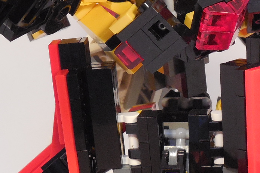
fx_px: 1227
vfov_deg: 8.0
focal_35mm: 170
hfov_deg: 12.1
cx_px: 186
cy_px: -29
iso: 400
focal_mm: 12.6
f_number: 4.4
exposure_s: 1/25
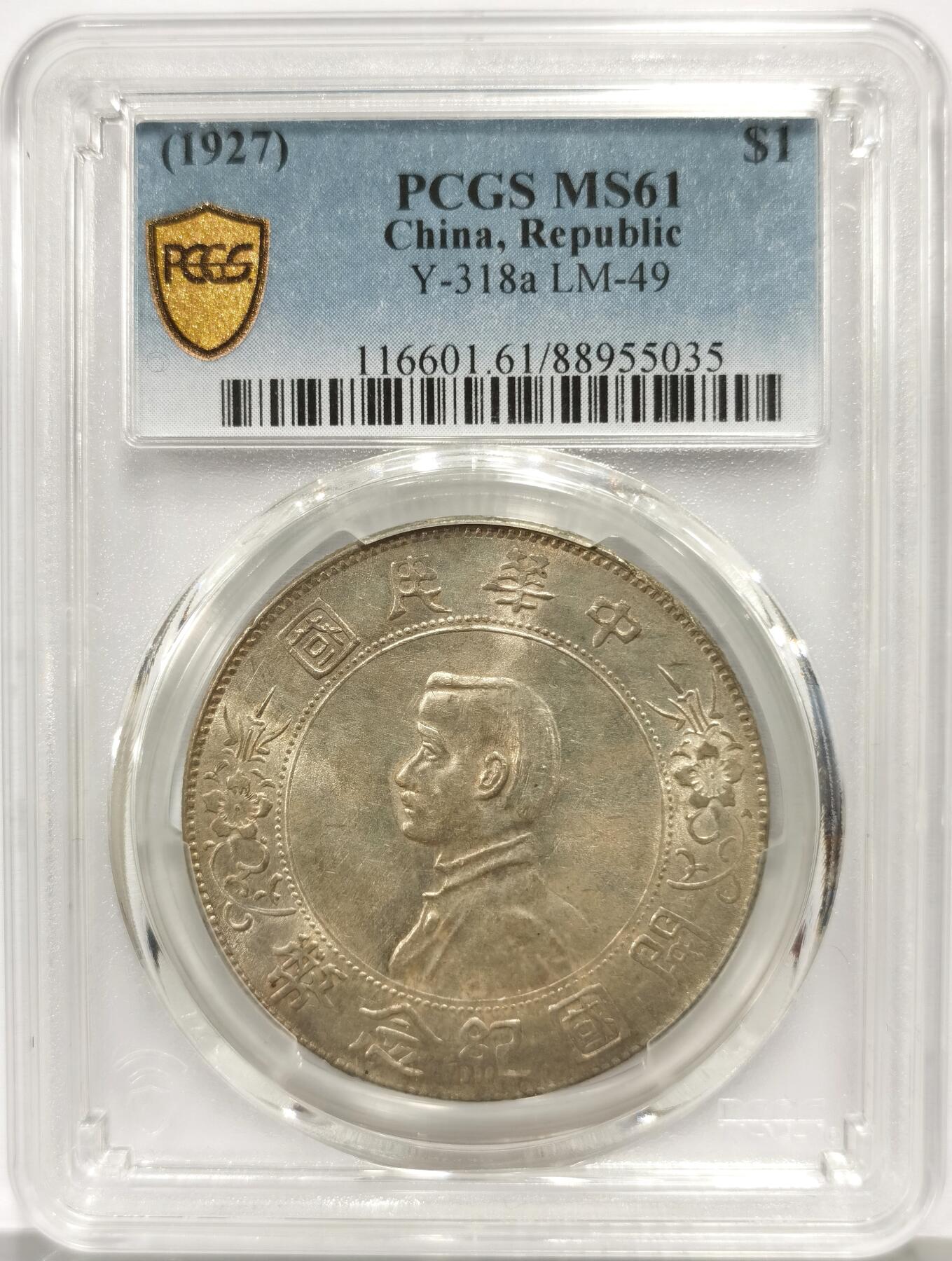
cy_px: 630
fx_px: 1972
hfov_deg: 27.1
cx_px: 476
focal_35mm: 54
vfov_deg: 35.5
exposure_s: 1/100
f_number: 16
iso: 125
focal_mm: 5.56
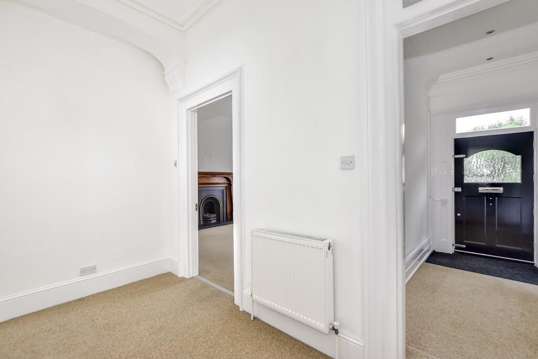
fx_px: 224
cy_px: 180
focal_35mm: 15
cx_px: 269
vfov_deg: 77.3
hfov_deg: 100.4
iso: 640
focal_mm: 10
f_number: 8
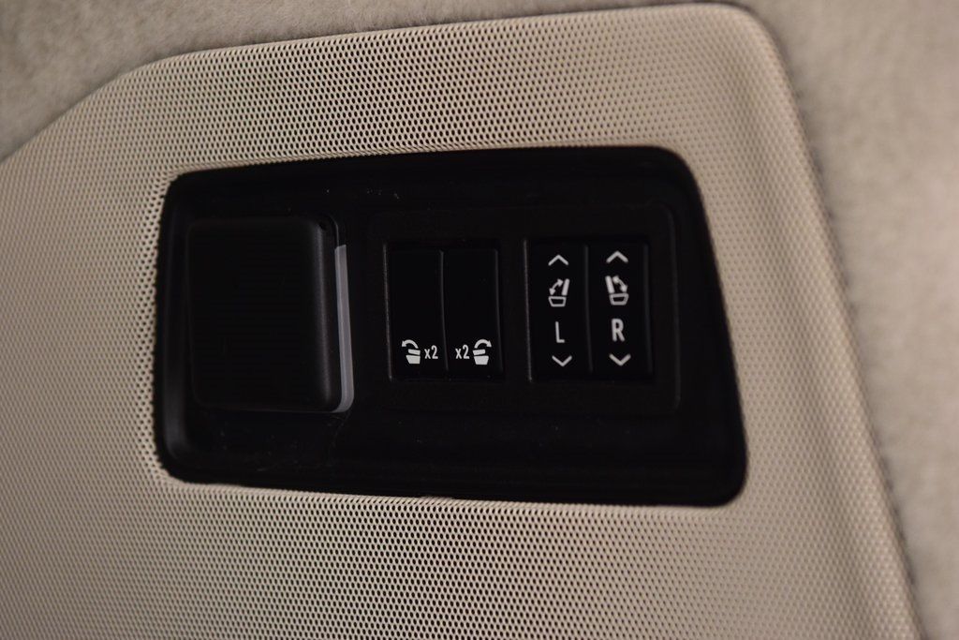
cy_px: 320
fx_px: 2797
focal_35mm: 105
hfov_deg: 19.5
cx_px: 480
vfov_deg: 13.0
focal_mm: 70
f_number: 4
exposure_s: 1/30
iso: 1600
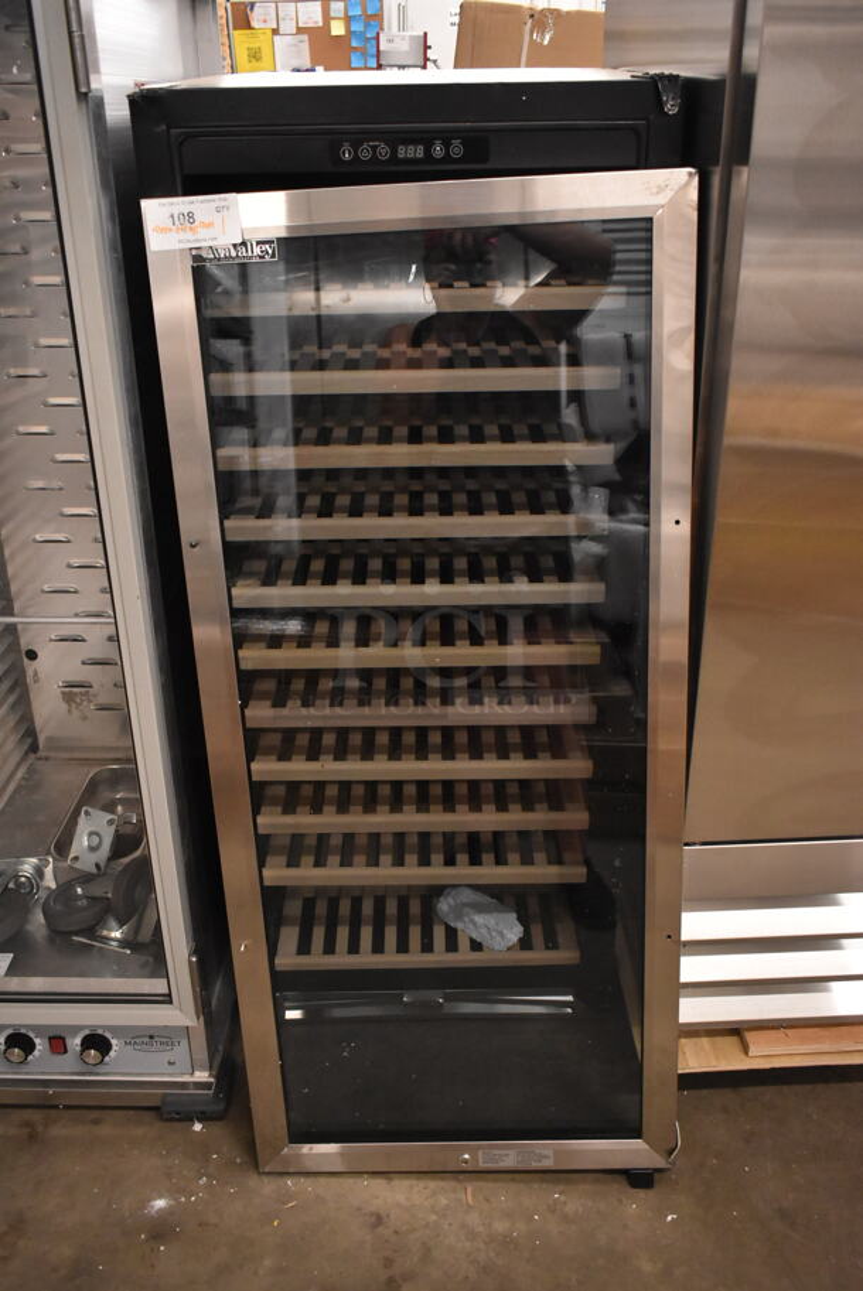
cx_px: 432
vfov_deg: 61.9
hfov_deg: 43.7
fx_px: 1077
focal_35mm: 30
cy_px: 646
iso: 3600
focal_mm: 20
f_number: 3.8
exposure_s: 1/125
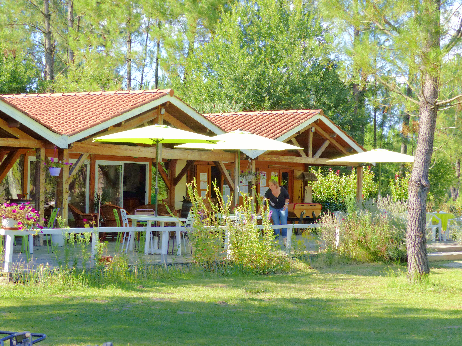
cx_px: 231
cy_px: 173
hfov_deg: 21.5
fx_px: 1215
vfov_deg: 16.2
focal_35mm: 91
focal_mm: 16.4
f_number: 4
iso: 100
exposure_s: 1/200
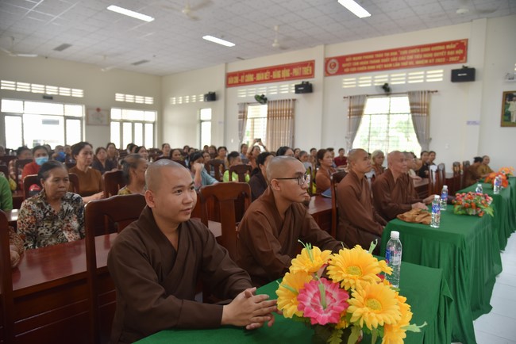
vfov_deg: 53.2
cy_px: 172
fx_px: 344
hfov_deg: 73.7
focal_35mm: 24
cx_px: 258
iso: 560
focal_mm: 24
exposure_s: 1/60
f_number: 4
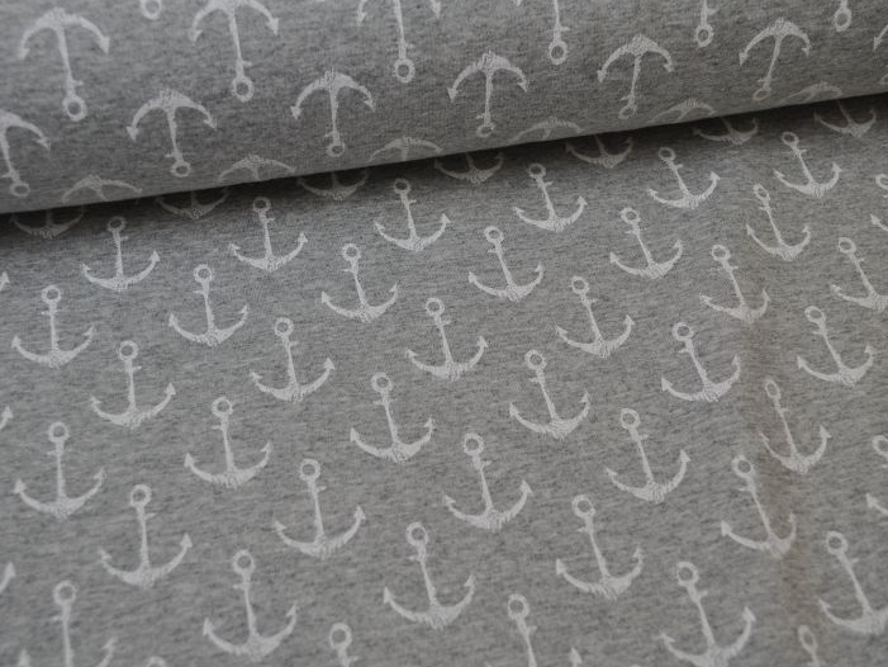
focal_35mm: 46
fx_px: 1180
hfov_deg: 41.2
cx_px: 426
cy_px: 333
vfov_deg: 31.5
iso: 360
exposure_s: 1/125
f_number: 5.6
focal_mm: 28
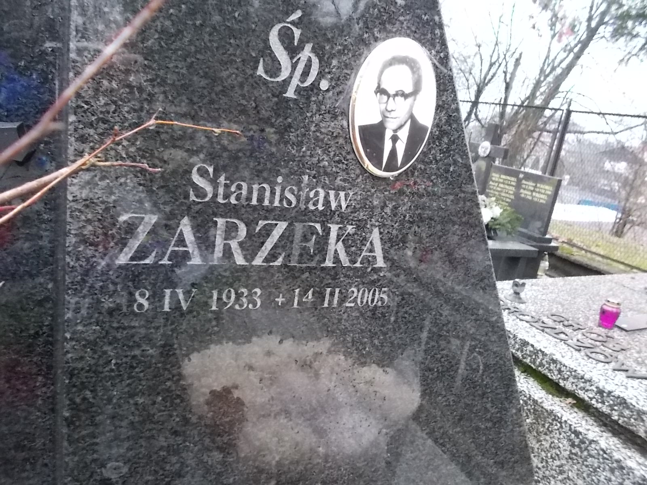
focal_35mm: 26
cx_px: 324
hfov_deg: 67.3
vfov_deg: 53.1
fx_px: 486
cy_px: 242
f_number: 3.2
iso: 400
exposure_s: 1/80
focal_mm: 4.6
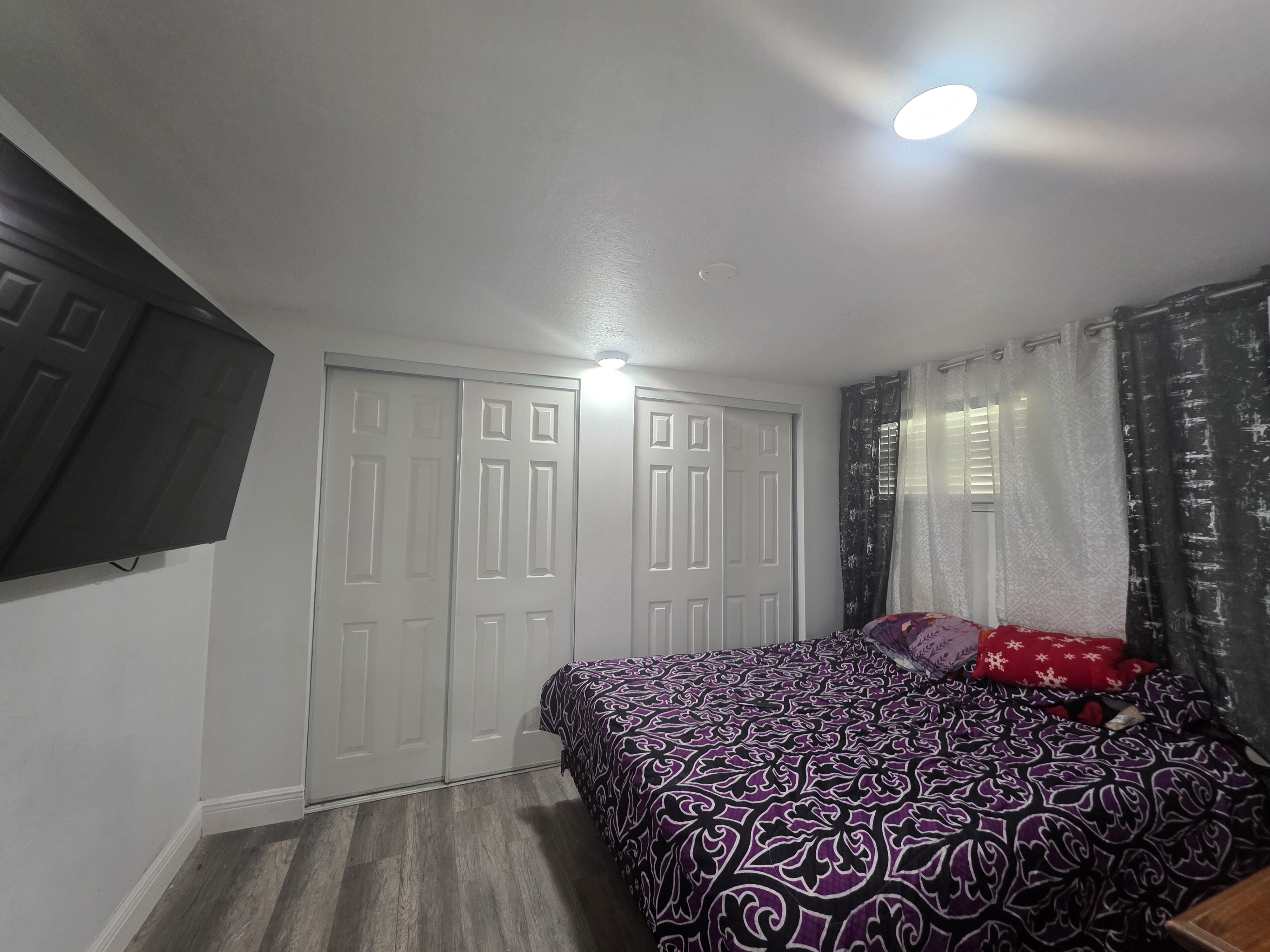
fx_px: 477
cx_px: 635
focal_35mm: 13
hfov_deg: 106.2
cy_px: 476
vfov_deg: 89.9
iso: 200
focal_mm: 2.2
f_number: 1.9
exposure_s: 1/60
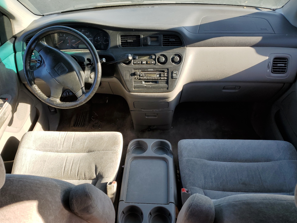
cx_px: 143
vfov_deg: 51.4
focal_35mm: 27
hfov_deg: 65.3
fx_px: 232
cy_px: 114
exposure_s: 1/417
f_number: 1.5
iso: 50
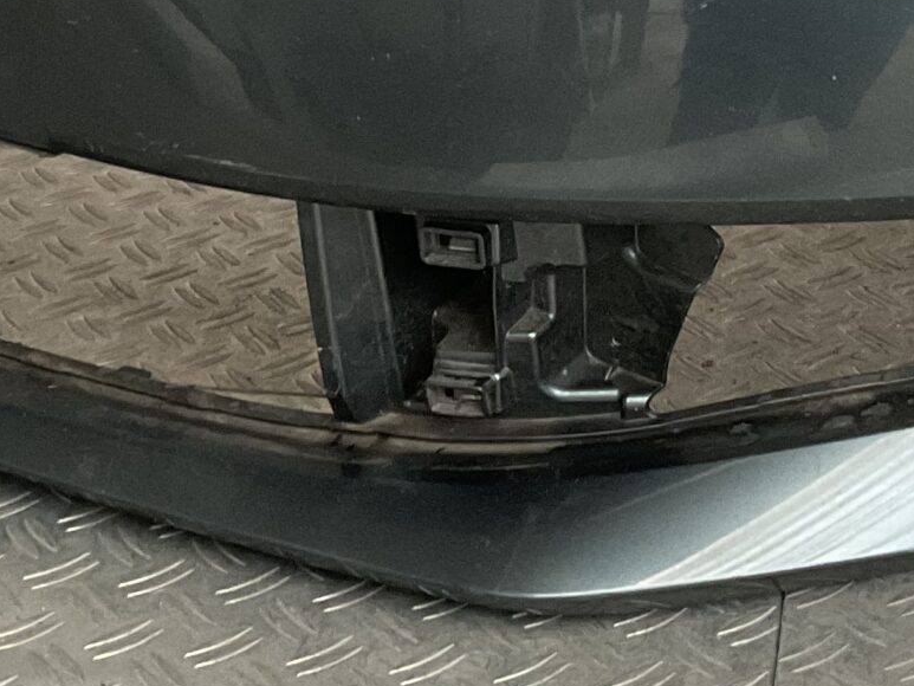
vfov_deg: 15.1
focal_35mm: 96
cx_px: 508
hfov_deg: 20.4
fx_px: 2535
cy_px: -35
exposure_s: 1/50
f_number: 1.8
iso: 200
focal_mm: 3
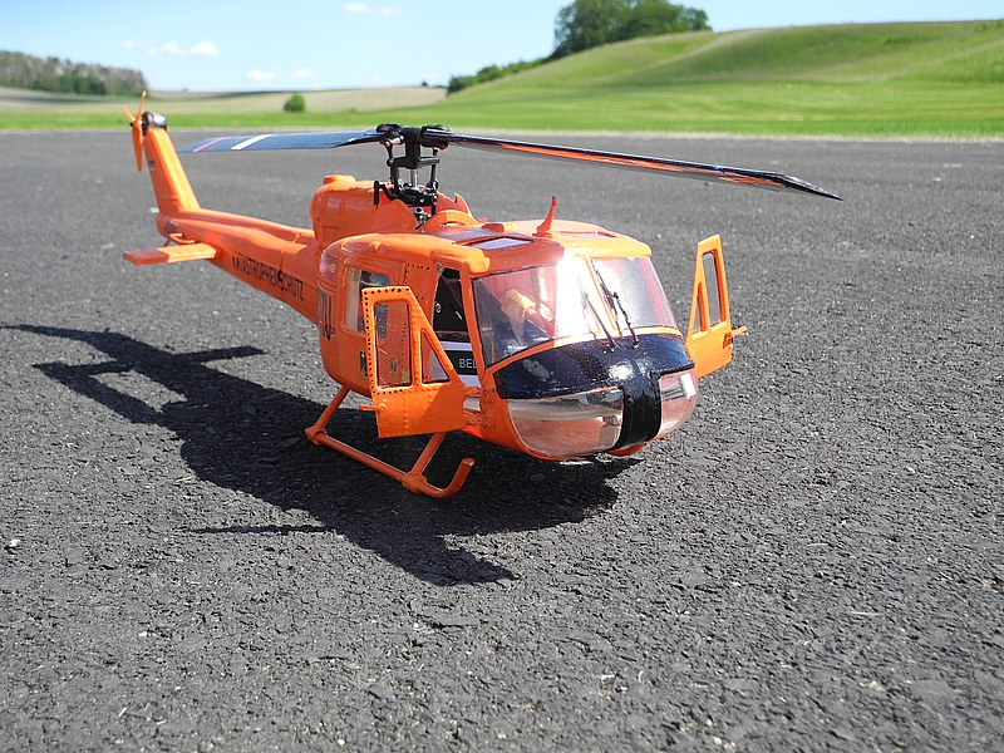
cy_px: 376
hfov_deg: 42.1
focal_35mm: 45
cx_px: 502
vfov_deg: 32.2
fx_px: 1305
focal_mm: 9.7
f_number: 3.5
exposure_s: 1/535
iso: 100
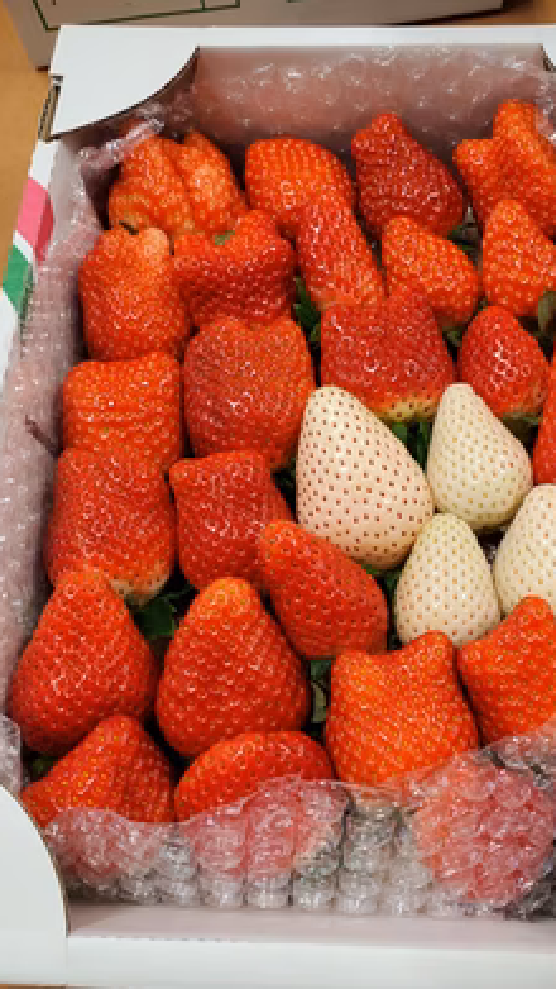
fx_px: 760
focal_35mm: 29
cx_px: 366
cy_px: 503
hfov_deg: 39.8
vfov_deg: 66.1
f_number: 2.4
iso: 200
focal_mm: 4.3
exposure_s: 1/50
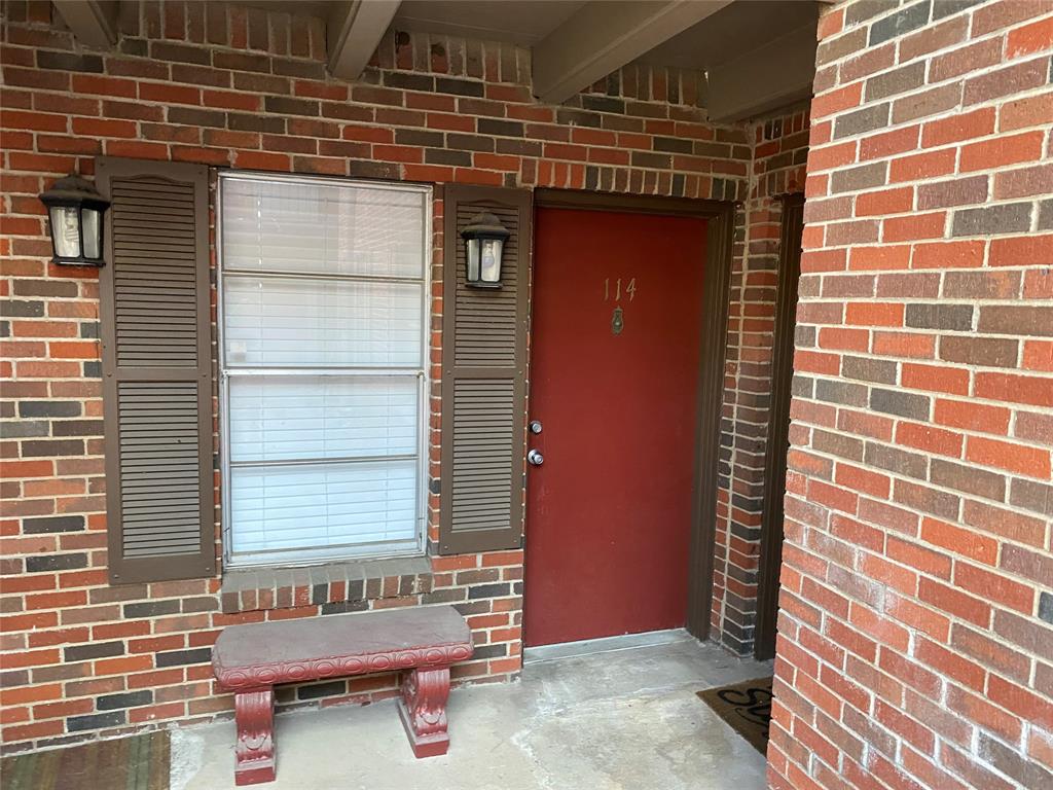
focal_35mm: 26
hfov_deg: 67.3
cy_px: 395
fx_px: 791
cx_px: 526
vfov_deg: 53.1
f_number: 1.8
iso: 500
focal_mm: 4.25
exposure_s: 1/54
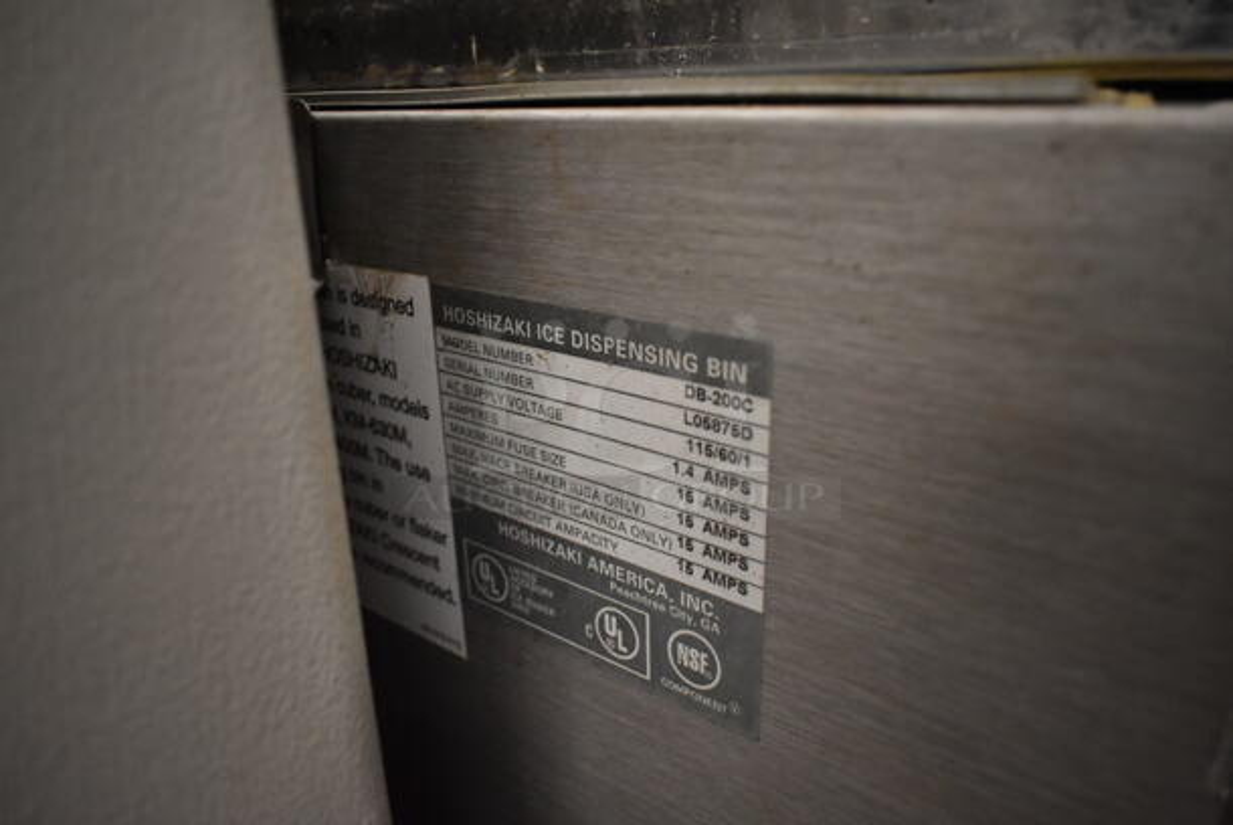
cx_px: 616
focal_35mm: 27
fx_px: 926
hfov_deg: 67.3
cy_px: 412
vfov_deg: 48.0
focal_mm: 18
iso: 1800
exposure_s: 1/125
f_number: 3.5
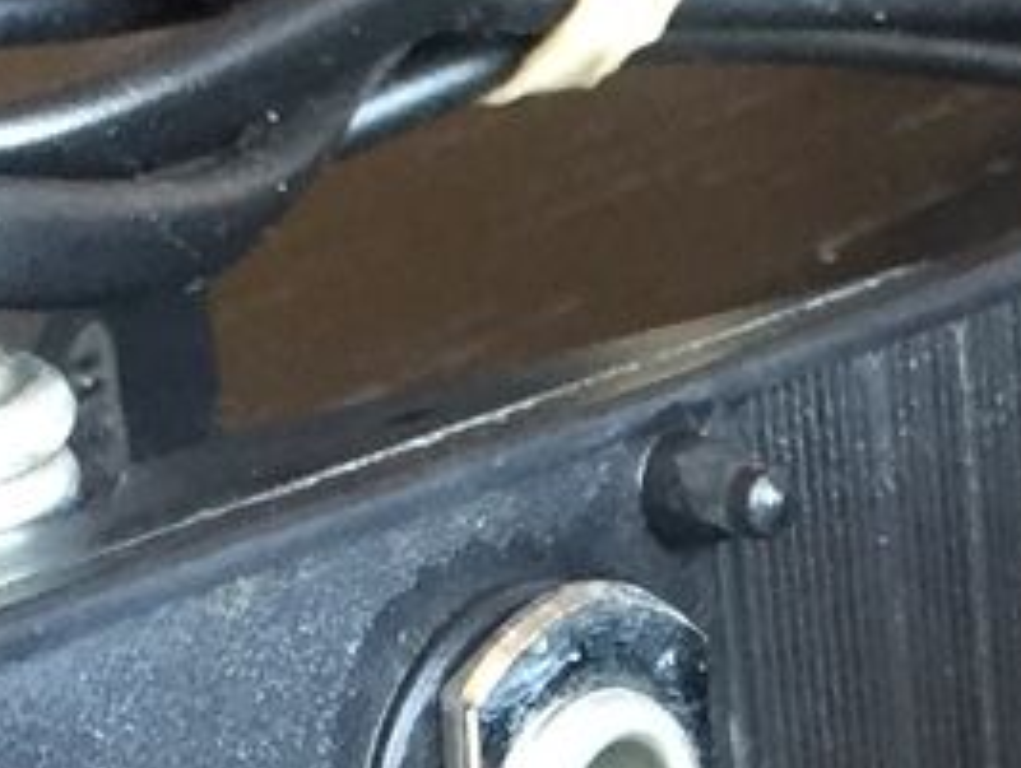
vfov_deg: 8.2
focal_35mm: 177
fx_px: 5228
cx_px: 1078
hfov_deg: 11.0
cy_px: 1123
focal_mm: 4.15
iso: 160
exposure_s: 1/33
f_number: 2.2
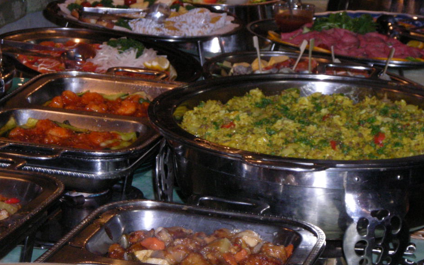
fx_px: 1583
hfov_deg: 15.3
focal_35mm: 137
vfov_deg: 9.6
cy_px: 118
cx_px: 216
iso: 318
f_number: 5.3
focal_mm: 19.2
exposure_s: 1/120
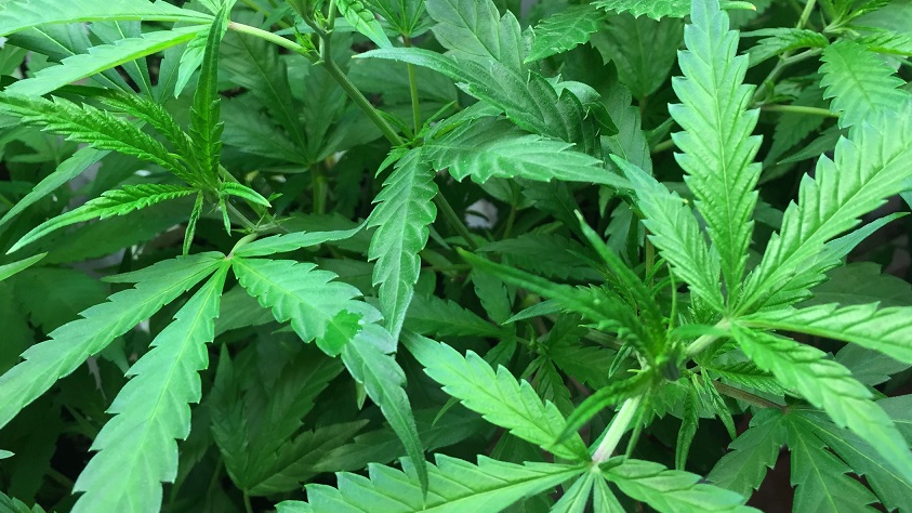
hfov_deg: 55.3
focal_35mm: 36
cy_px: 134
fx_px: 870
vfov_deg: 32.3
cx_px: 455
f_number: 2.2
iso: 32
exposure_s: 1/40
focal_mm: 4.15
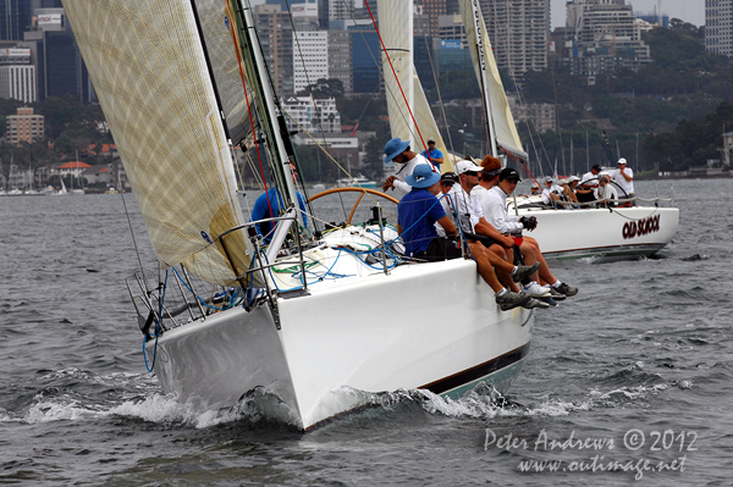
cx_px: 366
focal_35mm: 300
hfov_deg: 6.9
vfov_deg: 4.6
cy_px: 244
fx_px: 6103
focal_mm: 200
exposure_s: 1/1000
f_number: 8.5
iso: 400
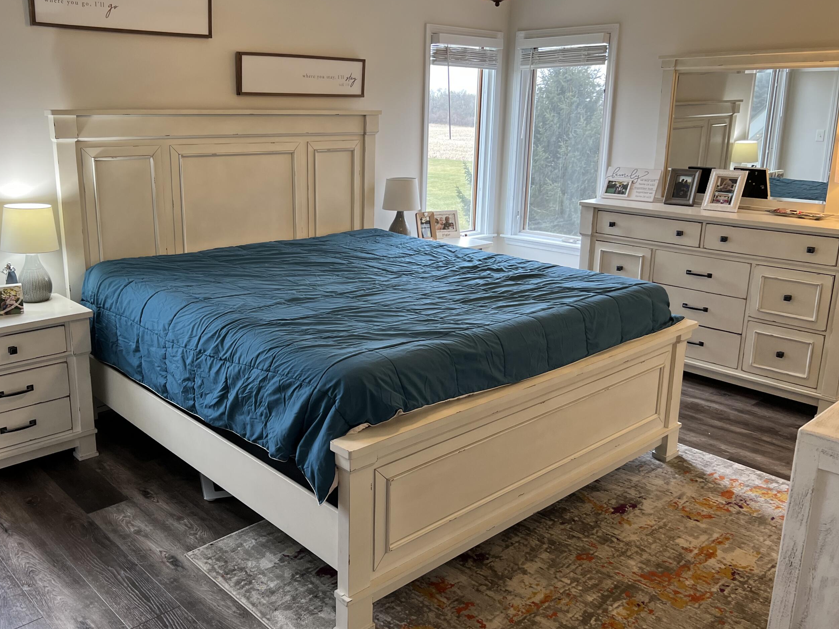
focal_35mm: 31
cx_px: 341
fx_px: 751
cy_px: 291
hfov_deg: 57.9
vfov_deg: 45.4
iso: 125
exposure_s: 1/120
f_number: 1.5
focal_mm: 5.7
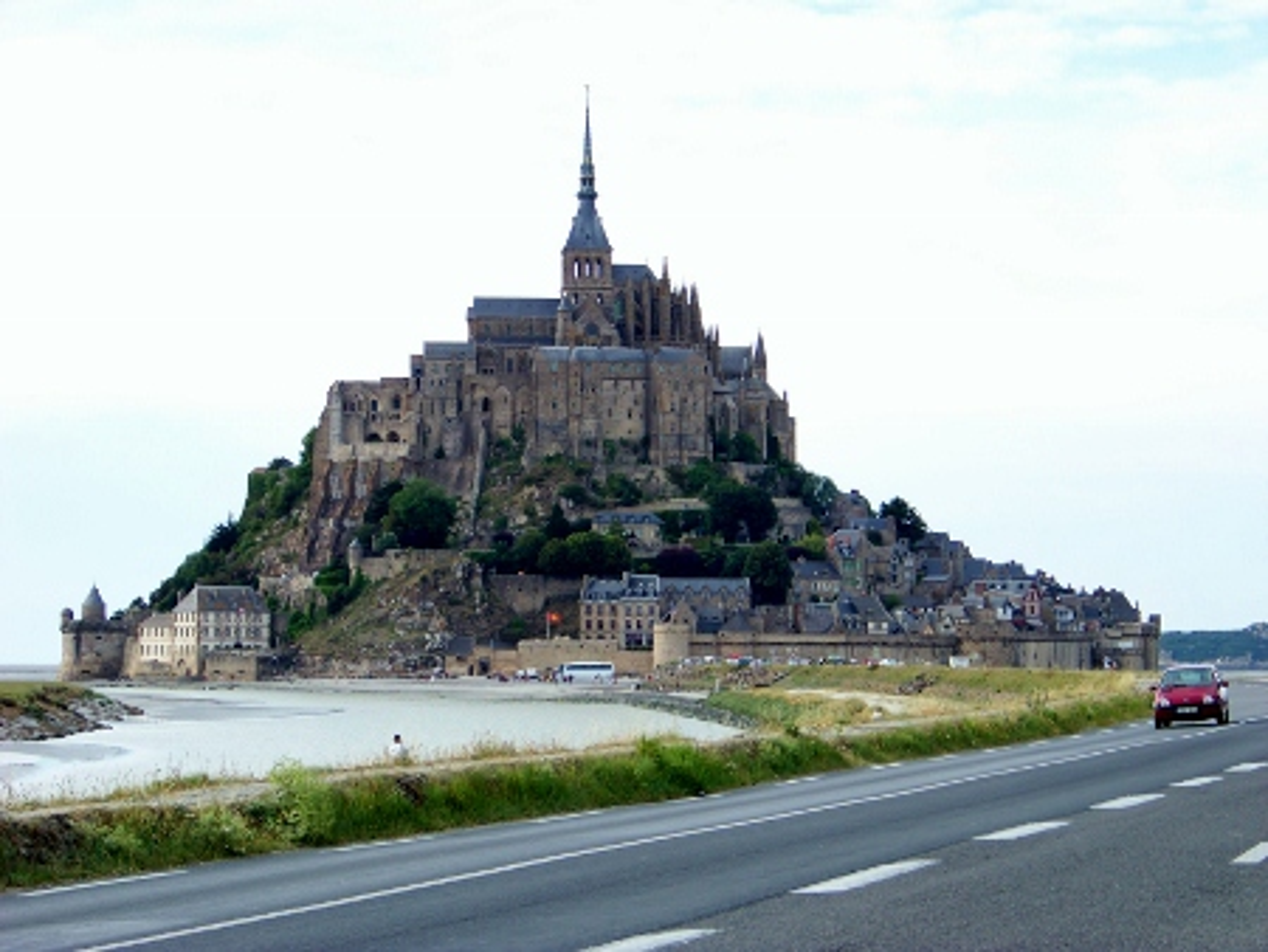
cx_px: 634
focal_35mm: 106
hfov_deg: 18.5
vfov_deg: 14.0
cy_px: 476
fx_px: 3885
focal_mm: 17.6
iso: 64
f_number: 3.2
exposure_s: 1/320
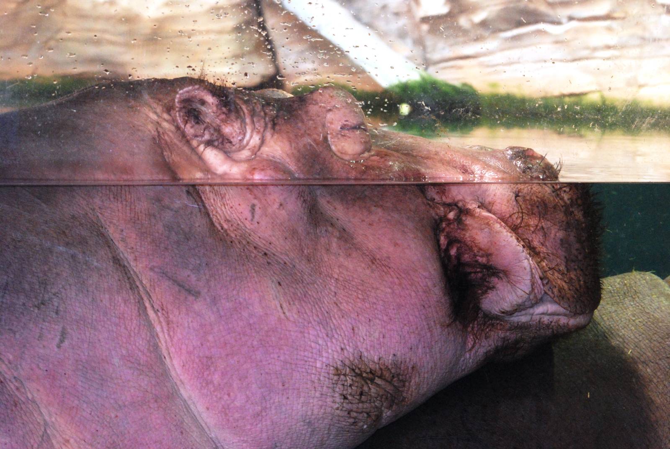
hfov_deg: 19.4
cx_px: 335
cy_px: 224
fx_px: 1956
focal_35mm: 105
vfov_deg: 13.1
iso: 1600
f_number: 5.6
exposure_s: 1/60
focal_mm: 70
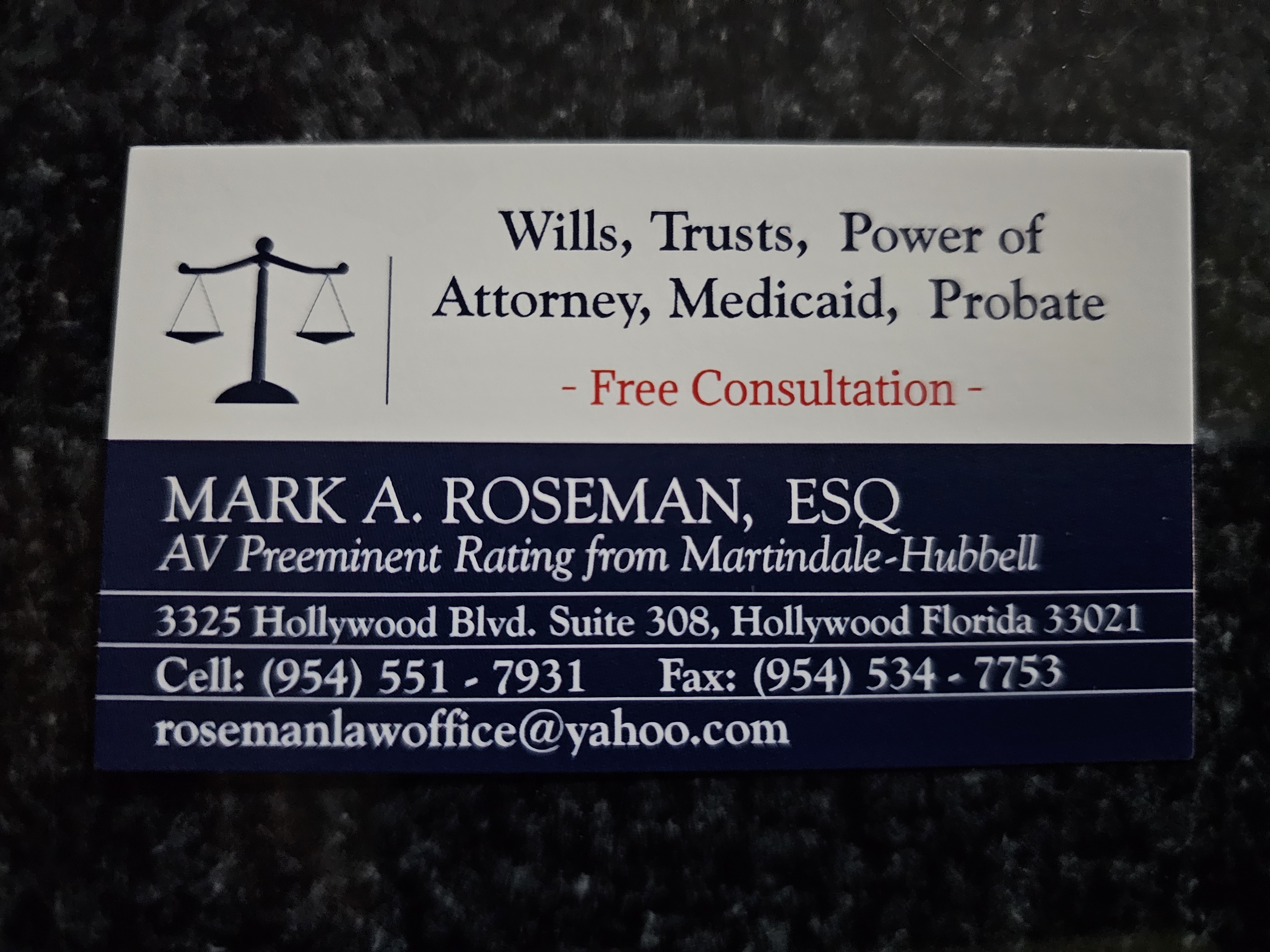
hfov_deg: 73.9
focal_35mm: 23
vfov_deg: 58.9
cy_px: 476
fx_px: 844
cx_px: 635
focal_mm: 6.3
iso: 1250
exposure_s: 1/26
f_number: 1.7
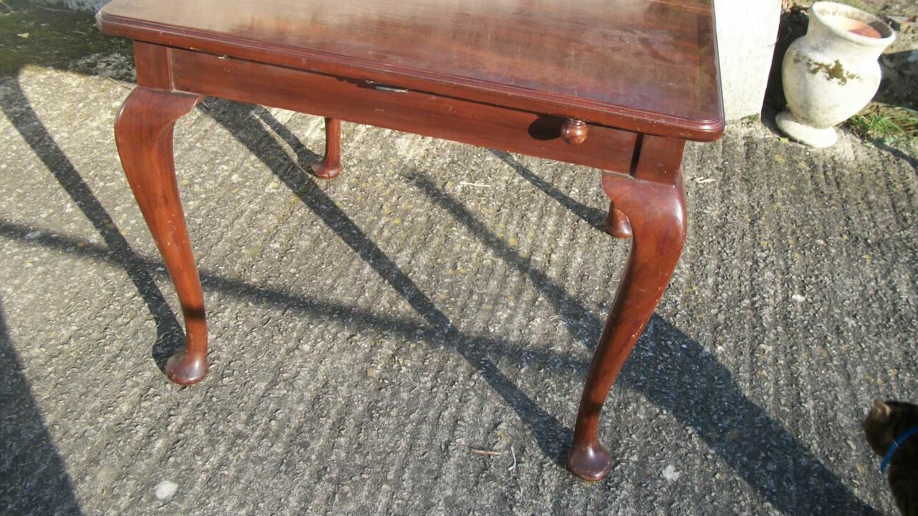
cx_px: 459
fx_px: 852
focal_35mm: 35
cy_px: 194
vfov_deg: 33.6
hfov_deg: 56.6
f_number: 8.8
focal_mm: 5.7
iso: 80
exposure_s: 1/60
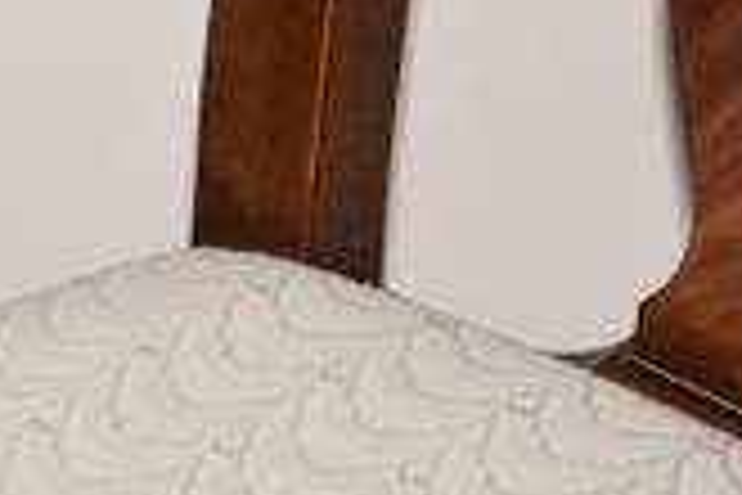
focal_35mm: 321
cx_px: -337
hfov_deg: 6.3
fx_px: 6615
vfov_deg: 4.3
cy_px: -92
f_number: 5.6
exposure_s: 1/125
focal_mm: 55
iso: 800
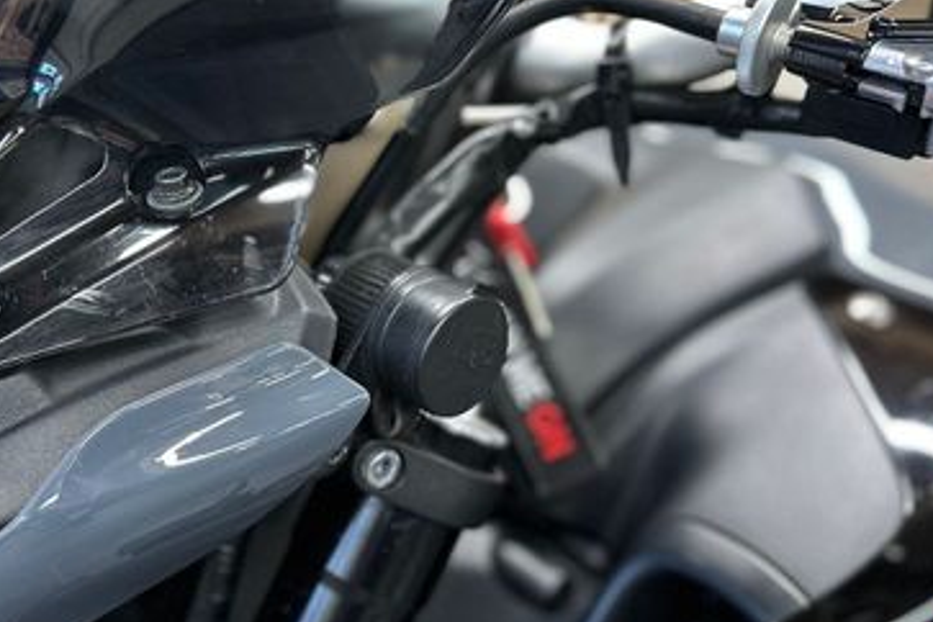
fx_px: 1140
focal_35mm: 44
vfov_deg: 30.5
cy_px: 265
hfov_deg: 43.5
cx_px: 267
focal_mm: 6.86
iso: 250
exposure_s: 1/50
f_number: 1.78
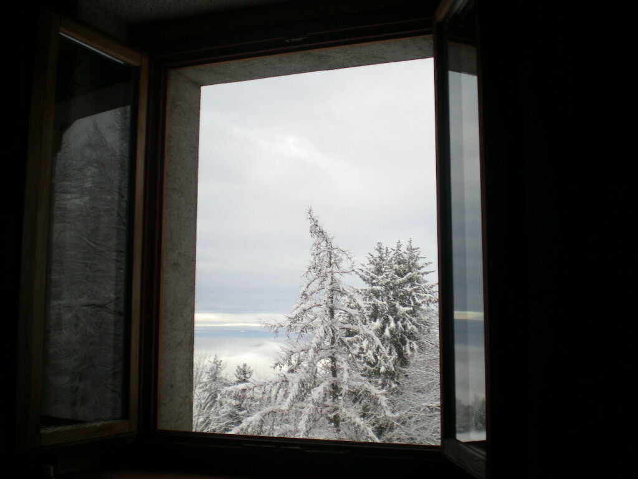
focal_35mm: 38
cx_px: 319
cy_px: 240
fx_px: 700
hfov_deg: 49.0
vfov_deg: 37.7
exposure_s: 1/229
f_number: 3.1
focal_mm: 6.3
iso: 50
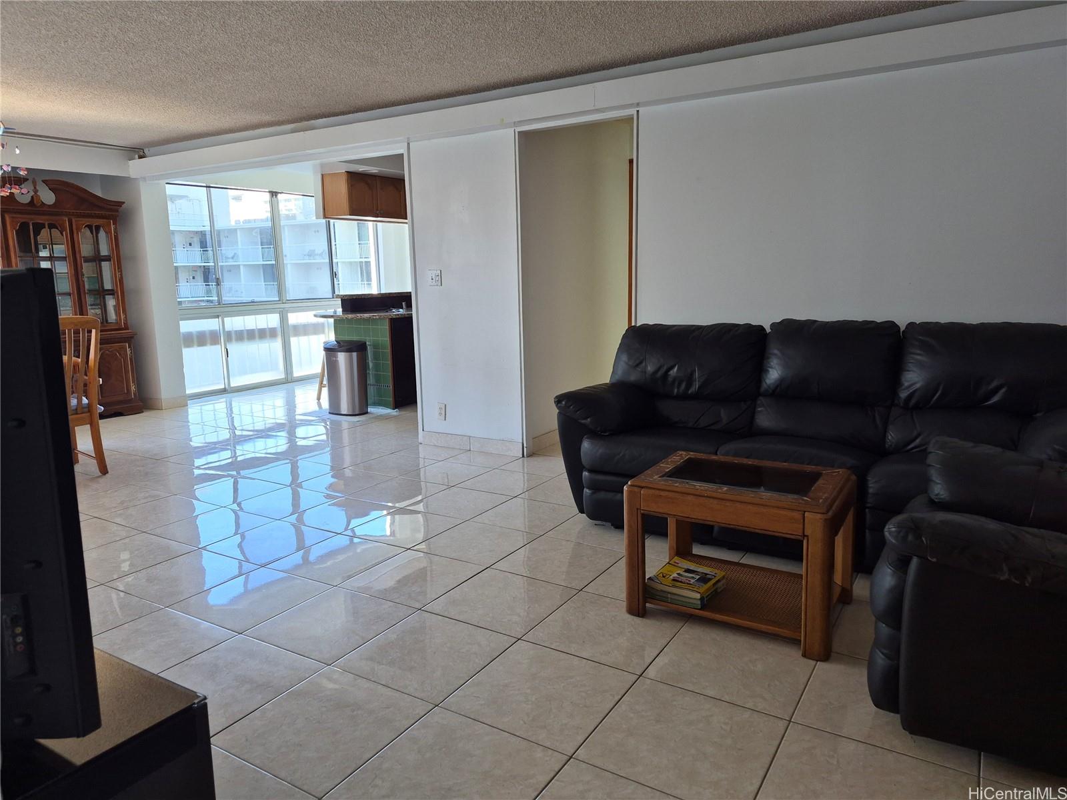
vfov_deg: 58.9
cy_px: 400
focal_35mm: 23
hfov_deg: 73.9
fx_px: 709
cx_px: 534
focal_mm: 5.4
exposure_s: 1/120
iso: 160
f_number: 1.8
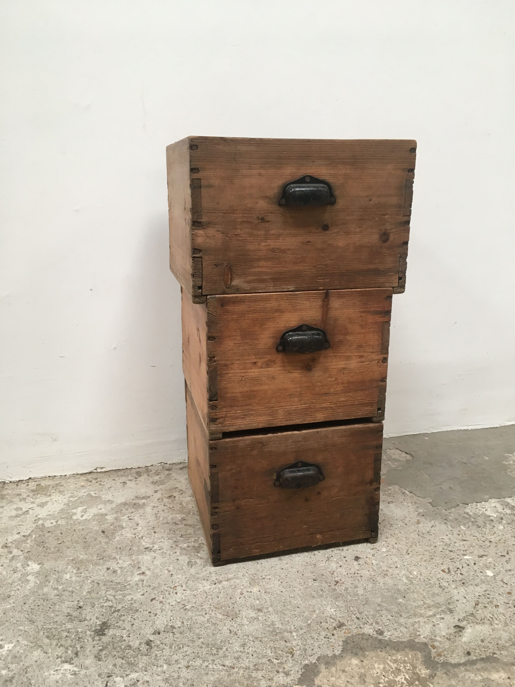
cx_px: 258
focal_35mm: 29
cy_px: 344
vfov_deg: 61.7
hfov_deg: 48.2
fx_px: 575
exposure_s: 1/33
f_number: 2.2
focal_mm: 4.15
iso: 50
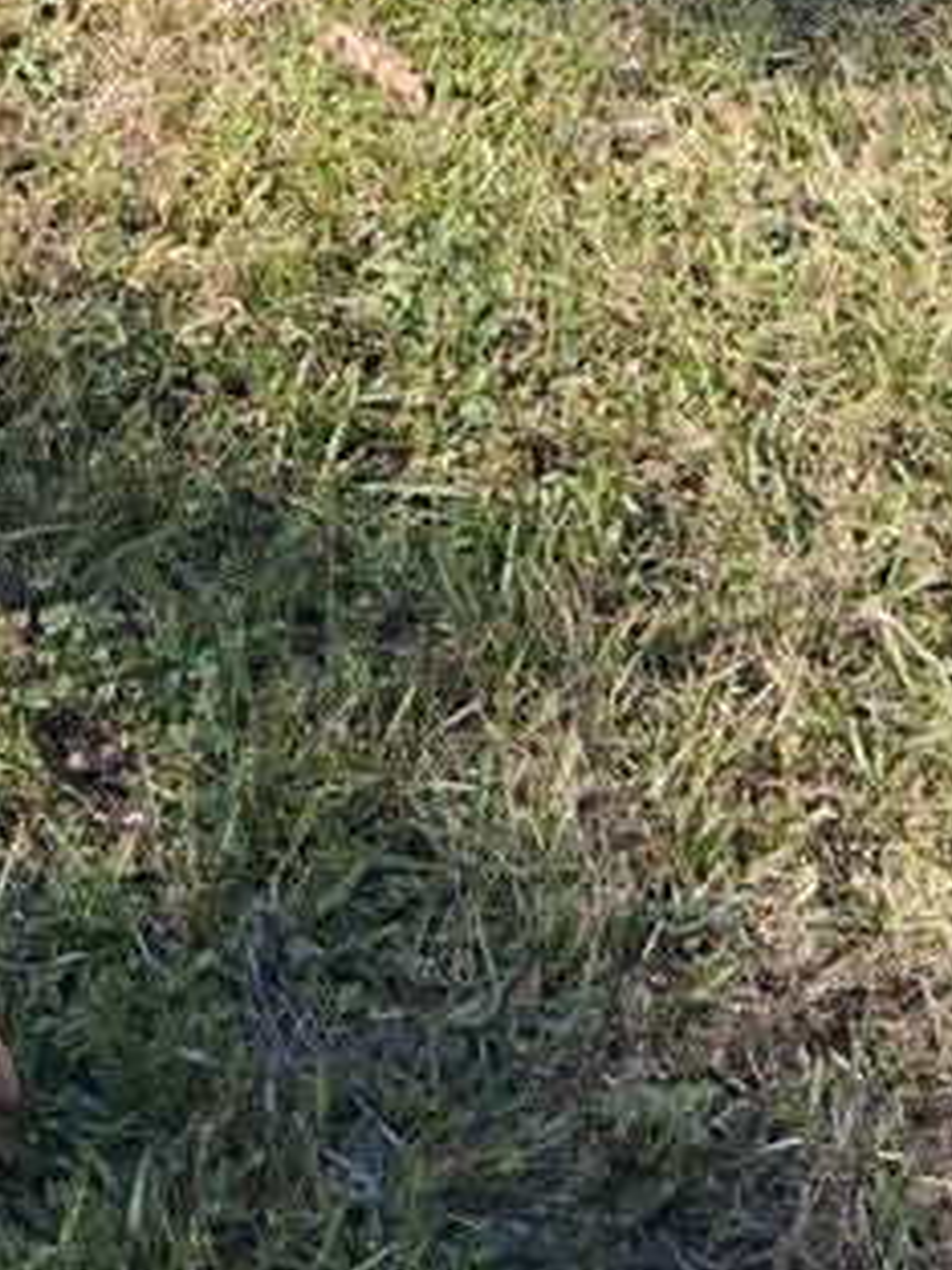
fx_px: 3667
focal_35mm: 100
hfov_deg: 14.5
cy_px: -1038
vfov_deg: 16.4
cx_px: -65
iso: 25
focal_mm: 3.98
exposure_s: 1/322
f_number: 1.8
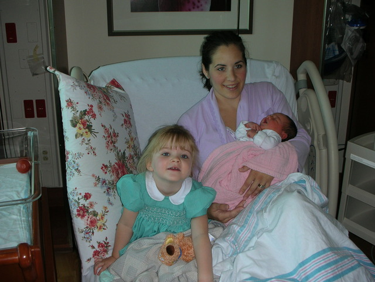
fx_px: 498
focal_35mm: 46
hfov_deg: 41.2
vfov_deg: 31.5
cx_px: 188
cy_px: 141
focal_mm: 7.7
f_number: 3.5
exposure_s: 1/60.1
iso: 59
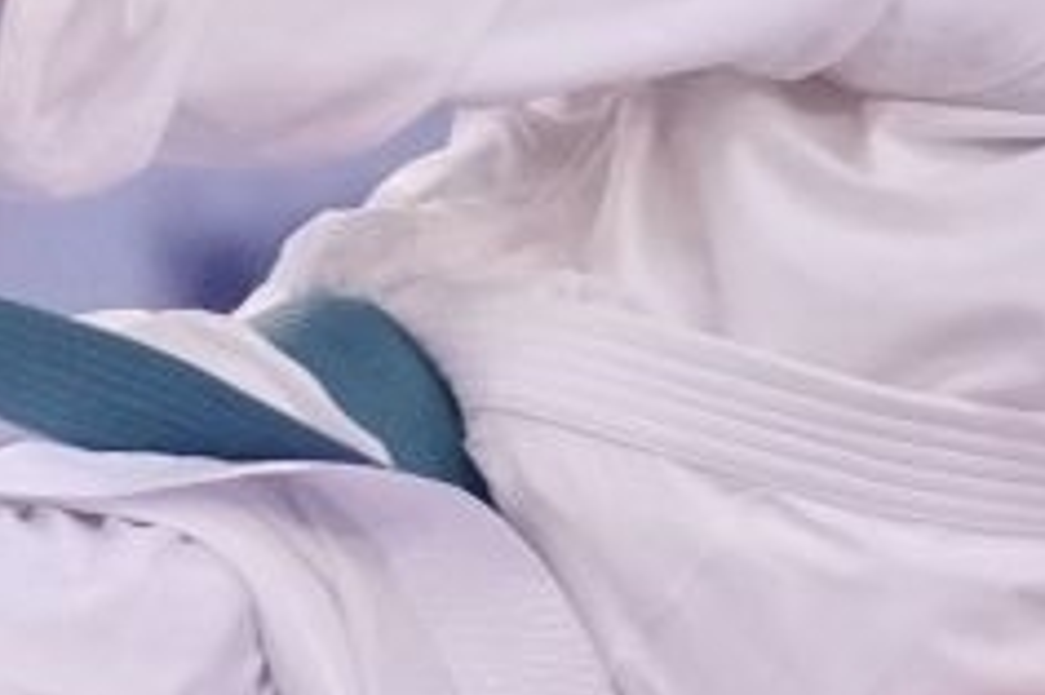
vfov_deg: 0.6
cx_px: 221
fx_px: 66483
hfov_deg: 0.9
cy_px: 487
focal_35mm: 2292
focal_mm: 200
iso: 2500
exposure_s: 1/1000
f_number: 2.8
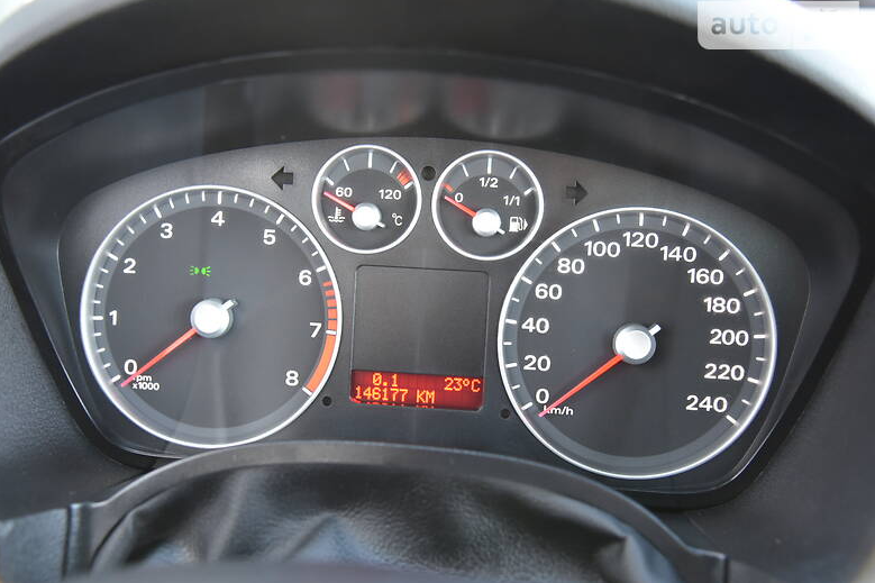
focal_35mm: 39
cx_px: 427
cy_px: 287
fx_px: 948
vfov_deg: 34.2
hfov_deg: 49.6
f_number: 4
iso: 1800
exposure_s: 1/60
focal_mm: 38
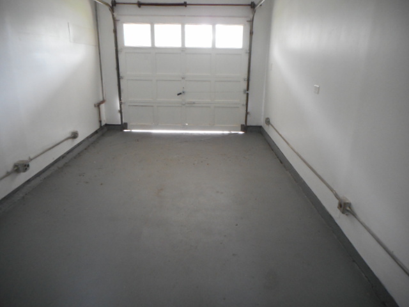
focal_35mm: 25
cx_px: 204
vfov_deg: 54.9
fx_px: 295
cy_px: 154
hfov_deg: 69.4
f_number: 3.7
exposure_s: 1/30
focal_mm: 4.5
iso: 360
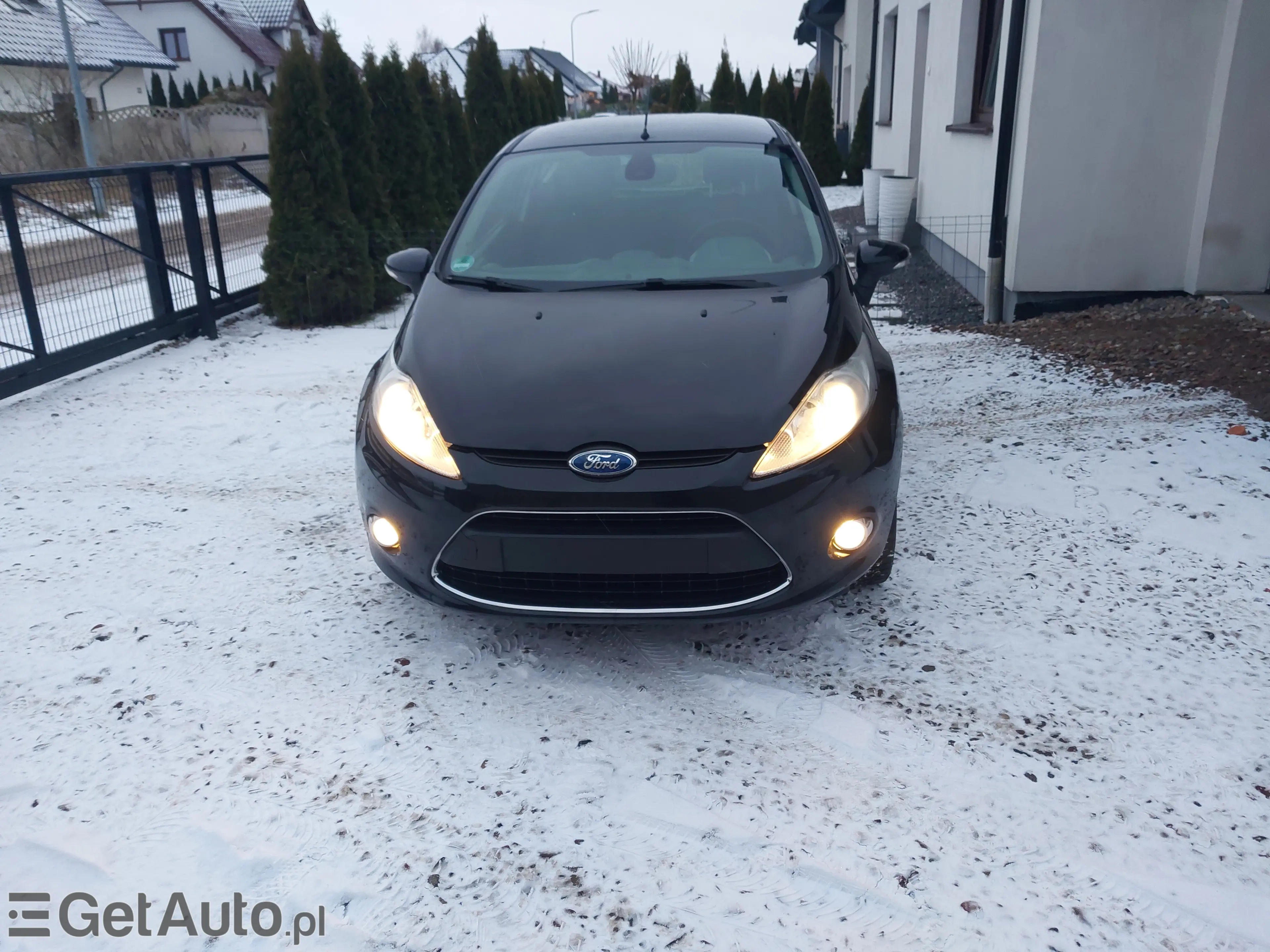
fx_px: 1101
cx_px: 635
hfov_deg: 60.0
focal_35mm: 30
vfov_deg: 46.8
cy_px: 476
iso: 40
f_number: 1.8
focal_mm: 4.6
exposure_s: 1/60
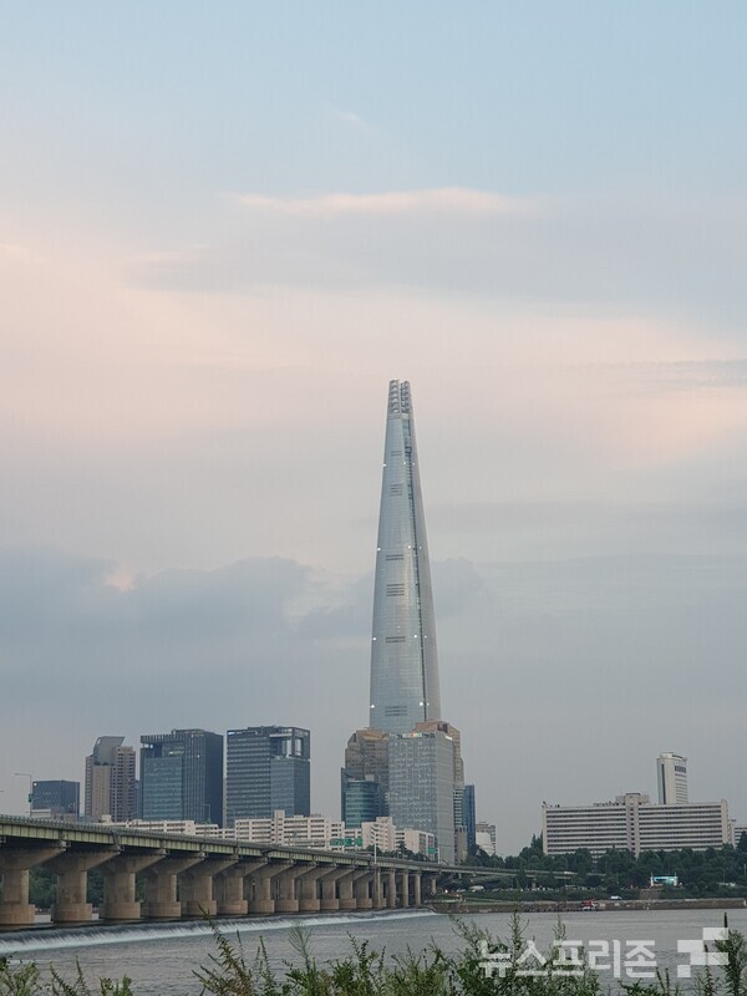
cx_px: 374
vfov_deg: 36.8
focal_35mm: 52
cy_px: 498
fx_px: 1496
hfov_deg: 28.0
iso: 100
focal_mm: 6
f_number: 2.4
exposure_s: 1/30
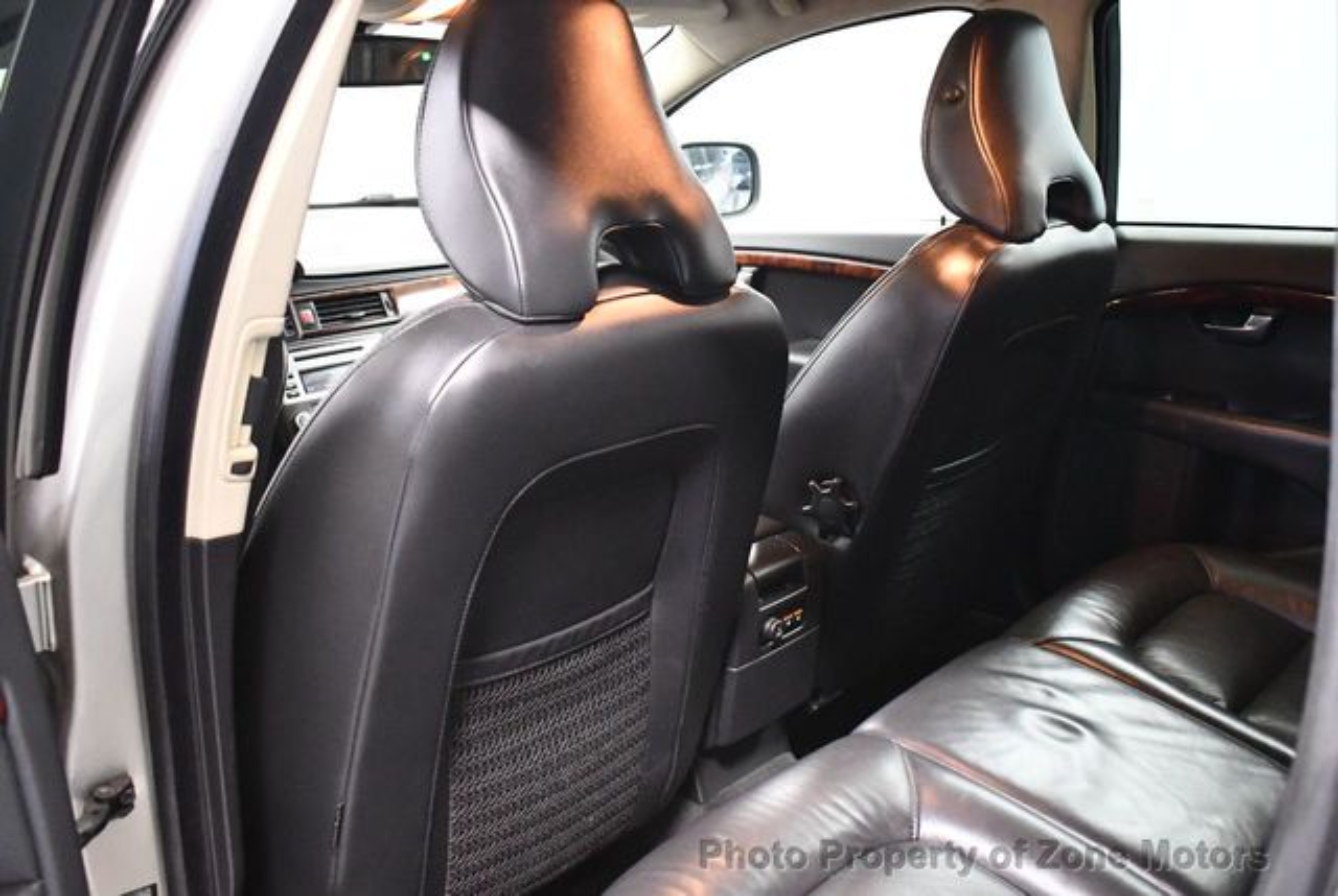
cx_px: 669
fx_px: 1340
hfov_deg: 53.1
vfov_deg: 37.0
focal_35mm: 36
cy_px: 448
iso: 6400
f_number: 3.5
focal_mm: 18
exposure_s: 1/60
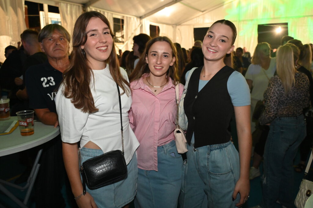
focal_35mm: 30
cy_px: 104
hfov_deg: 62.0
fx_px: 261
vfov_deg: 43.5
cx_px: 156
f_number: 4.5
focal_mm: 30
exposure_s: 1/60
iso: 6400
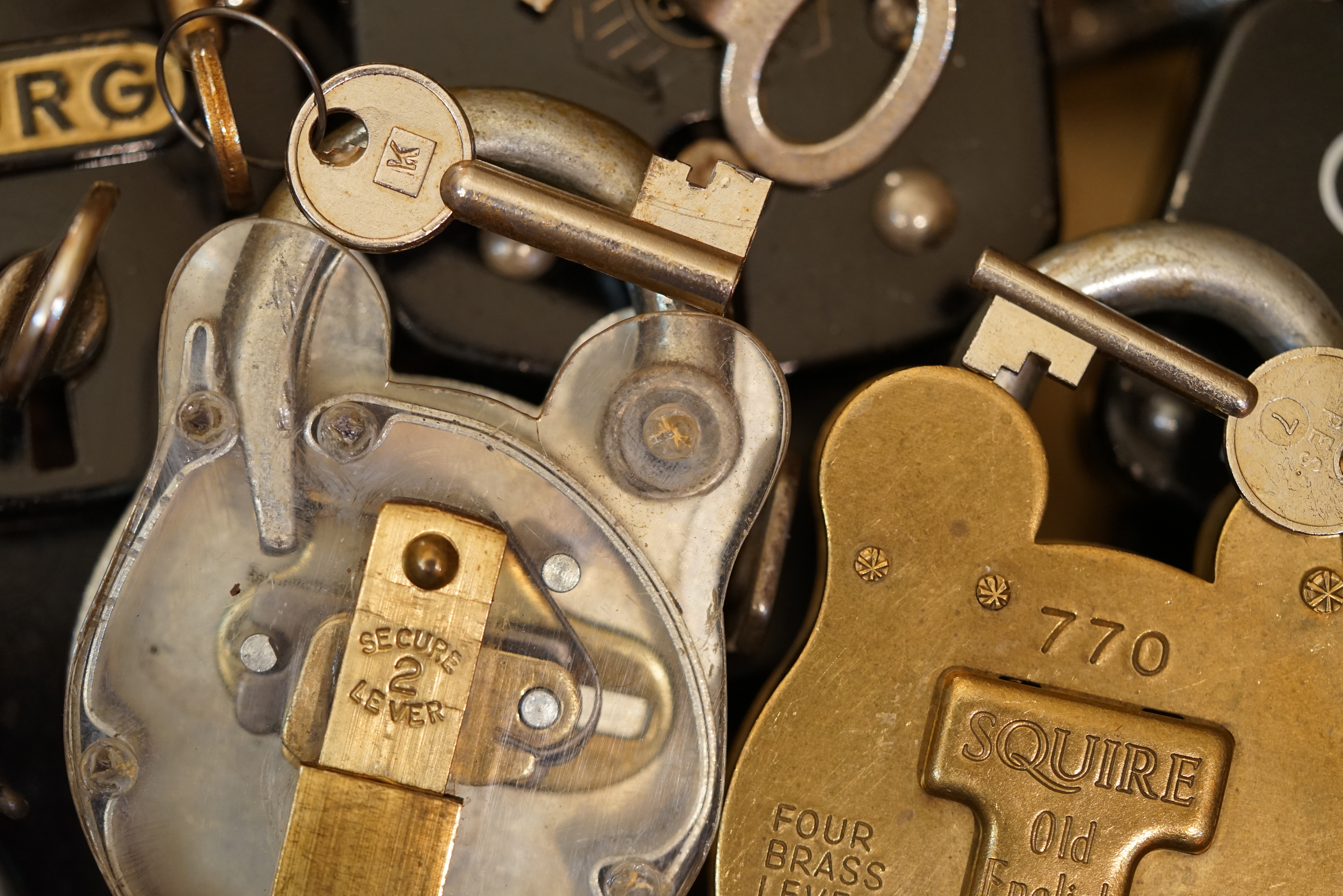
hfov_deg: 22.6
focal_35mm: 90
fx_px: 3357
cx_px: 672
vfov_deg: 15.2
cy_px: 448
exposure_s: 1/100
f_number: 3.2
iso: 1600
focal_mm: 90
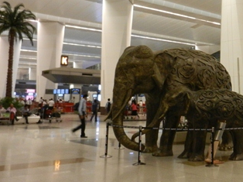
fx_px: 358
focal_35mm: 51
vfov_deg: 28.3
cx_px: 221
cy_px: 58
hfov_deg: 35.2
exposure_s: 1/20
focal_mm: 4.5
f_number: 3.5
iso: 400
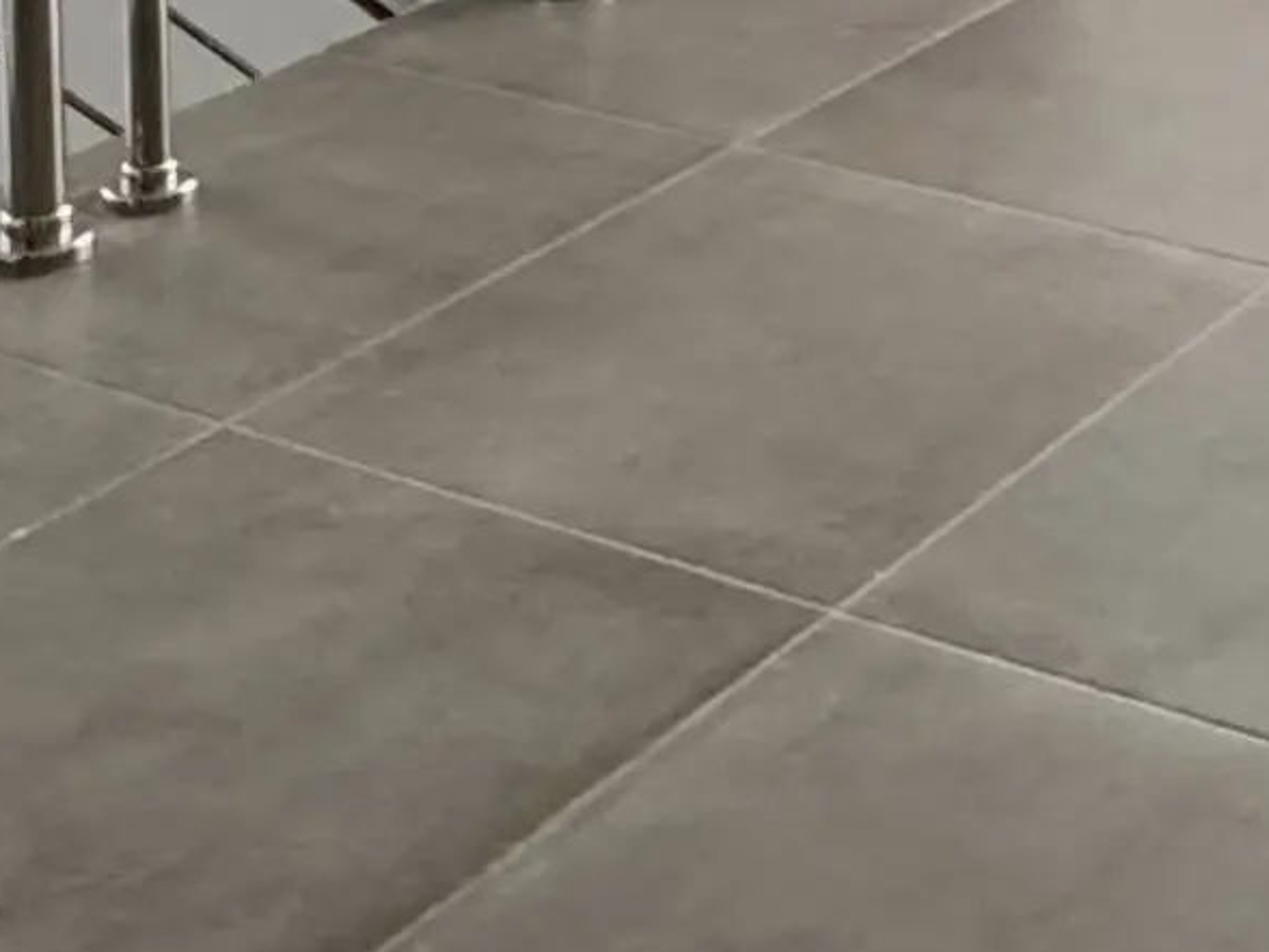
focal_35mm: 96
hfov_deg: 19.2
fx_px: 3519
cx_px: 1541
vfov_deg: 12.9
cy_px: -1088
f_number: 2.2
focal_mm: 2.22
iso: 320
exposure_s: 1/77
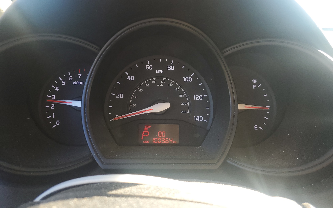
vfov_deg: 44.3
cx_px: 168
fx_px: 254
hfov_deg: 66.5
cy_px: 81
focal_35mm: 28
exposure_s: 1/161
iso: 50
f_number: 1.5
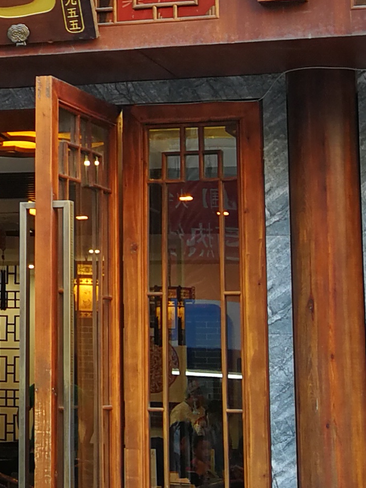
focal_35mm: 116
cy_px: 2
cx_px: -99
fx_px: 1635
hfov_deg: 12.4
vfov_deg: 16.6
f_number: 2.2
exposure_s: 1/50
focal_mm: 3.95
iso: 80
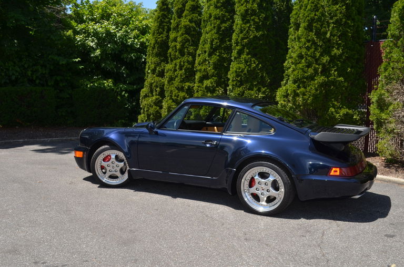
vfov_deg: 39.8
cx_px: 202
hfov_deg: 57.3
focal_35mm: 33
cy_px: 134
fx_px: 369
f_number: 7.1
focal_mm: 22
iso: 100
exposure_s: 1/200
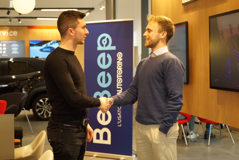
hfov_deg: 31.9
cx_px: 120
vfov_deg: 21.6
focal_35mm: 63
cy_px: 80
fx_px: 418
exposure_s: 1/125
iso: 800
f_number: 5.6
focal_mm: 63
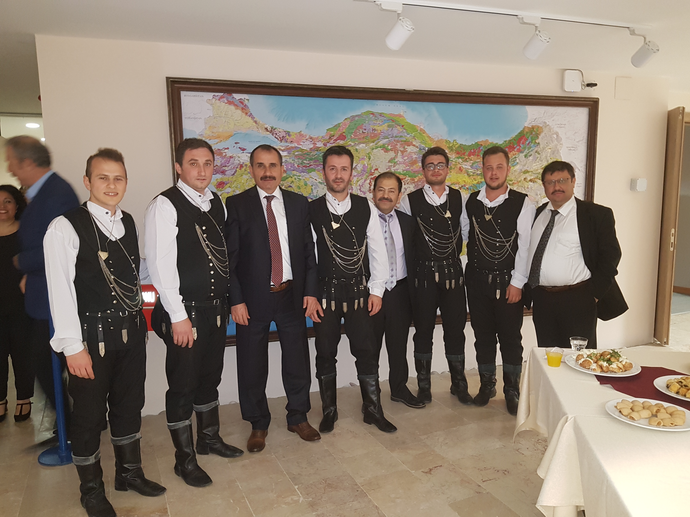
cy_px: 258
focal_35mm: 26
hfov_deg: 67.3
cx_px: 345
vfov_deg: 53.1
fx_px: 518
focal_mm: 4.2
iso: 200
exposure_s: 1/11
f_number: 1.7
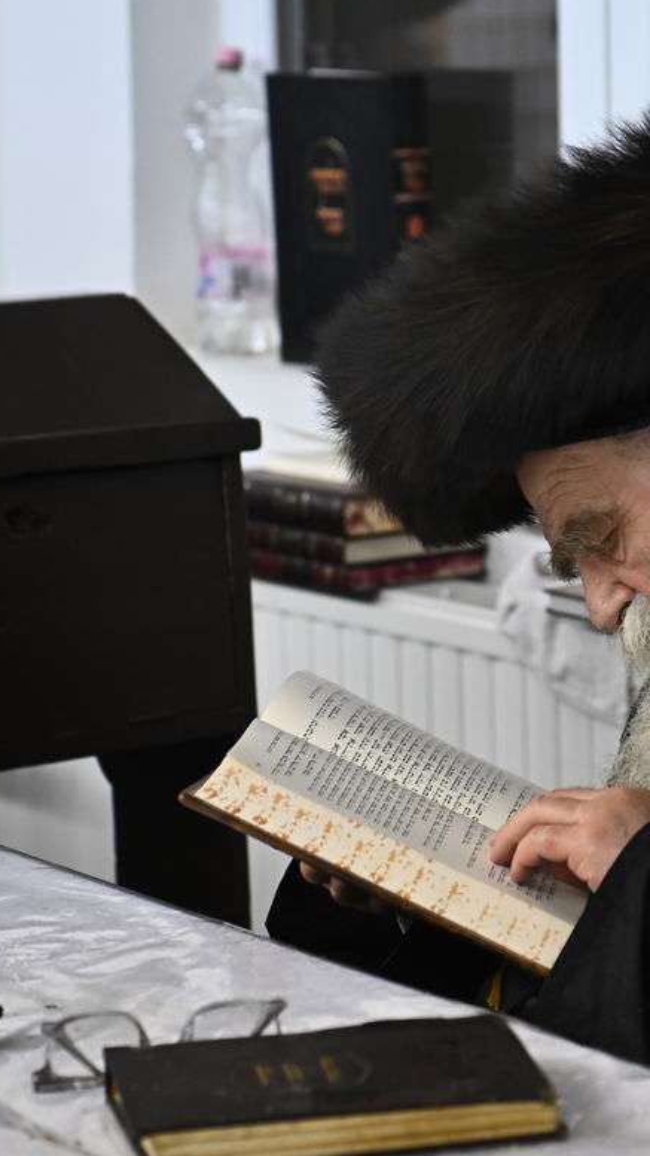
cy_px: 494
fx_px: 4045
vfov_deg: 16.3
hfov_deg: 9.1
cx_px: 596
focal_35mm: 132
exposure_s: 1/125
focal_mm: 70
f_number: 3.5
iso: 2000
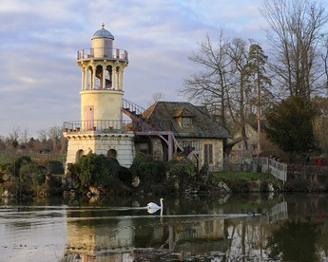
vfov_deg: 19.2
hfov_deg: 23.8
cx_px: 161
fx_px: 777
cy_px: 132
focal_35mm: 80
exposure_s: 1/100
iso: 200
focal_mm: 70
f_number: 5.6
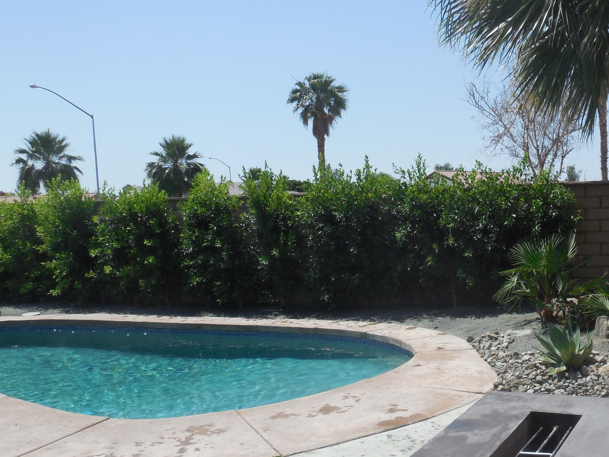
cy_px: 306
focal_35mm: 41
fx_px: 721
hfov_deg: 44.3
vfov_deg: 34.8
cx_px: 453
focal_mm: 4.5
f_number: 3.1
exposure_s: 1/2000
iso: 125
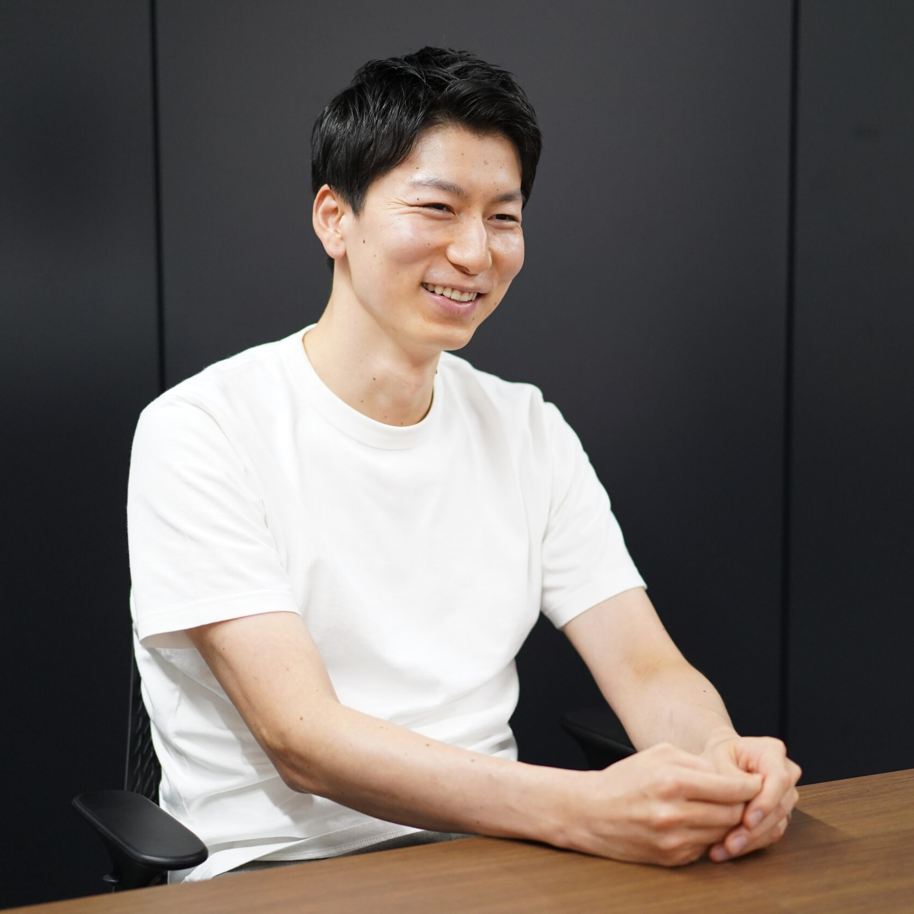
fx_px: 2121
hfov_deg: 24.3
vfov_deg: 24.3
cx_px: 462
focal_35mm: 71
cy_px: 455
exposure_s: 1/640
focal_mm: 55
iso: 2000
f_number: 1.8
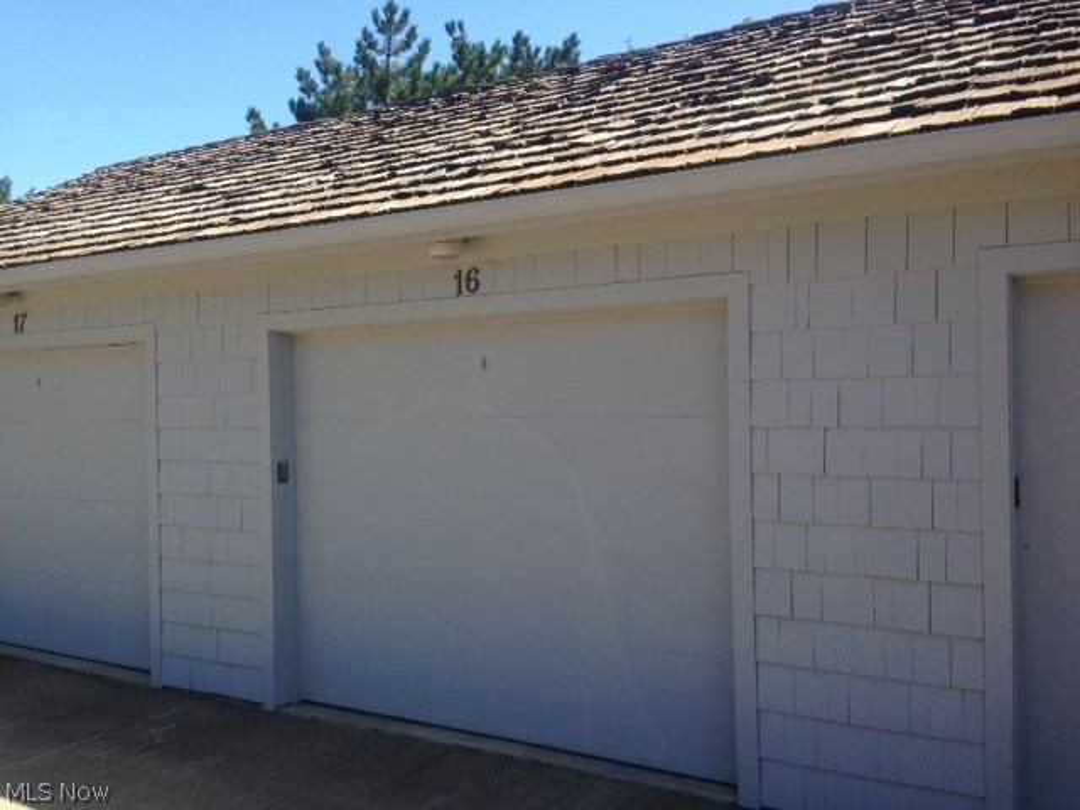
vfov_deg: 42.9
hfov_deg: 55.4
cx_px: 540
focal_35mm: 33
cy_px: 405
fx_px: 1030
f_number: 2.4
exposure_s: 1/903
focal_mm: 4.12
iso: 50
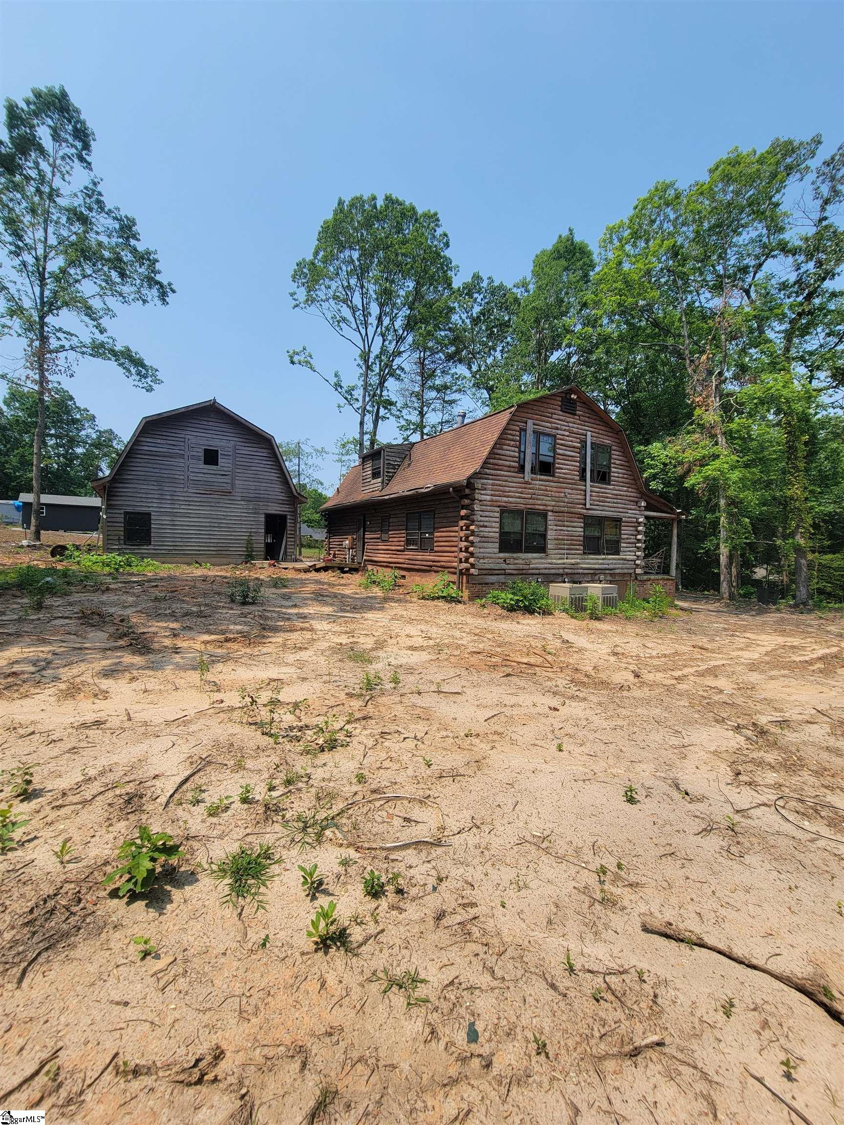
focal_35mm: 13
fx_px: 423
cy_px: 562
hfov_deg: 89.9
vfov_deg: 106.2
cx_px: 422
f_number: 2.2
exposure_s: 1/1770
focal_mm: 2.2
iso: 50
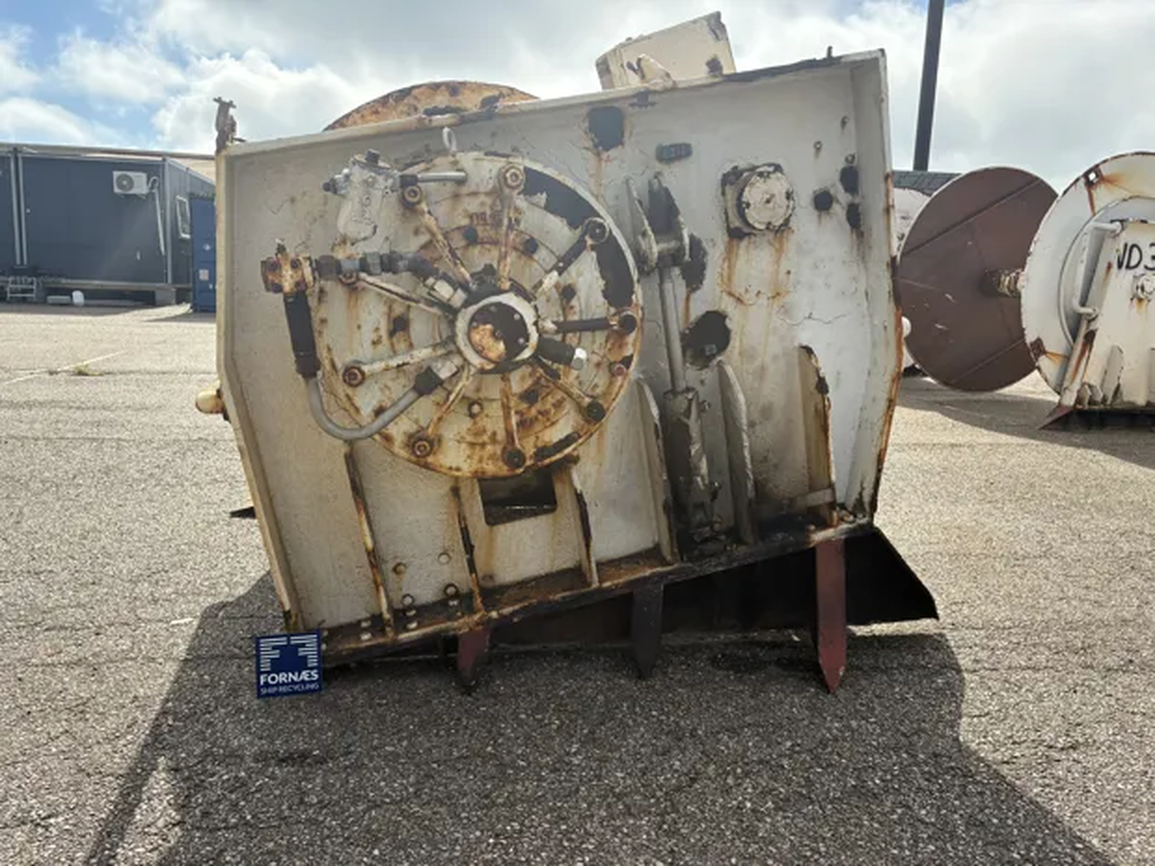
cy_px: 433
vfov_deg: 53.1
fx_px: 868
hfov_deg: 67.3
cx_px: 578
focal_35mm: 26
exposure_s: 1/3279
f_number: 1.6
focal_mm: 5.96
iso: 64
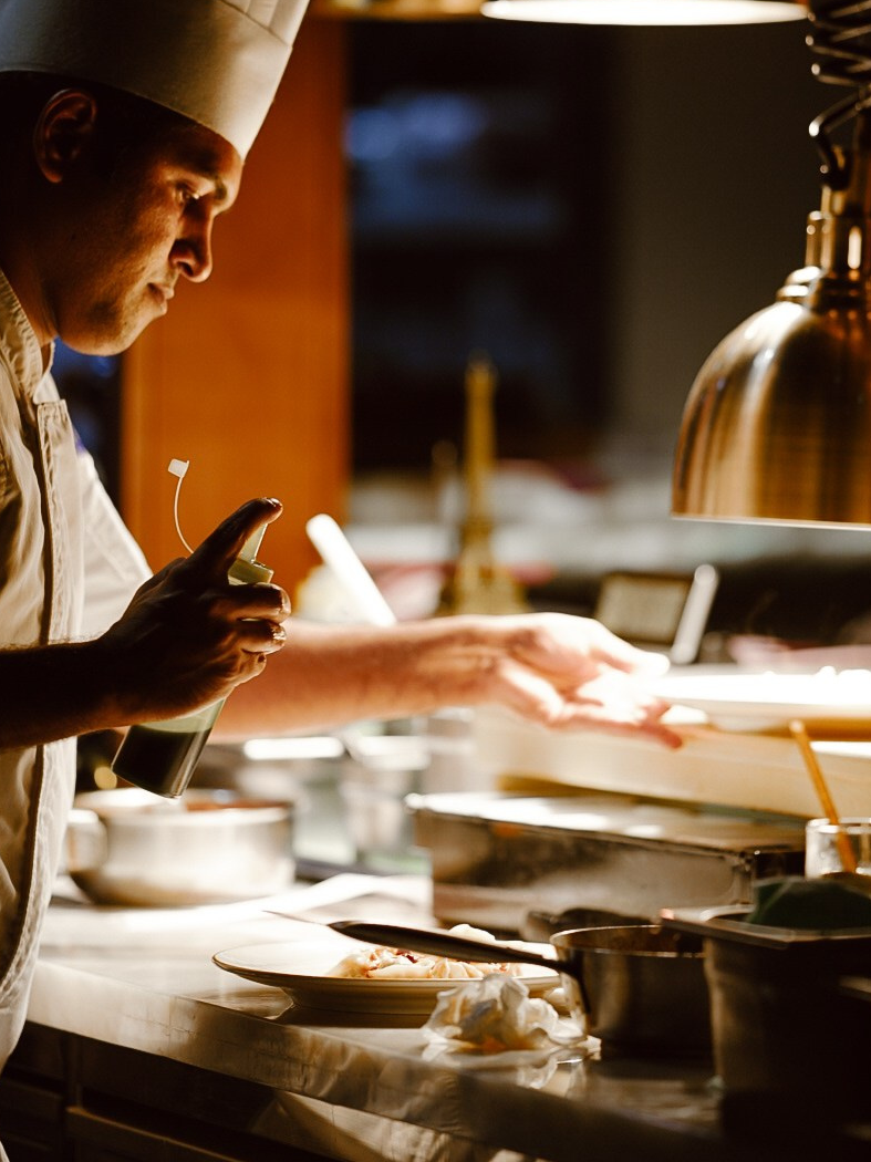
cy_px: 392
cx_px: 484
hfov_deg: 7.4
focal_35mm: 200
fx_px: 6713
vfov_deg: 9.9
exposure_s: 1/160
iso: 320
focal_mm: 135
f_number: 1.8
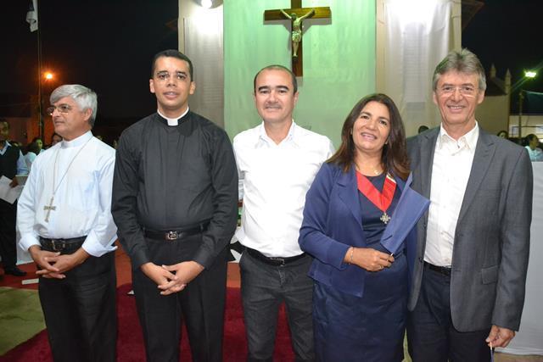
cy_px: 181
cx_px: 272
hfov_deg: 67.4
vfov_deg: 48.0
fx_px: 407
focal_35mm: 27
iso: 2800
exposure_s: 1/60
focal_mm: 18
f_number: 3.5
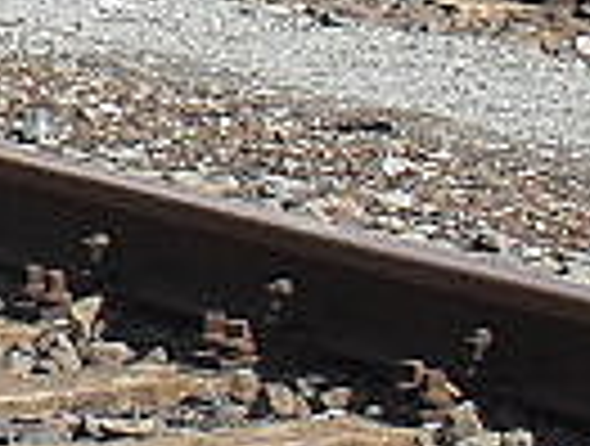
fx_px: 13587
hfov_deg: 2.5
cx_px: -1315
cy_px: -1230
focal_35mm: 795
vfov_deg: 1.9
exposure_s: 1/250
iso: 80
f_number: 5.2
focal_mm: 18.1
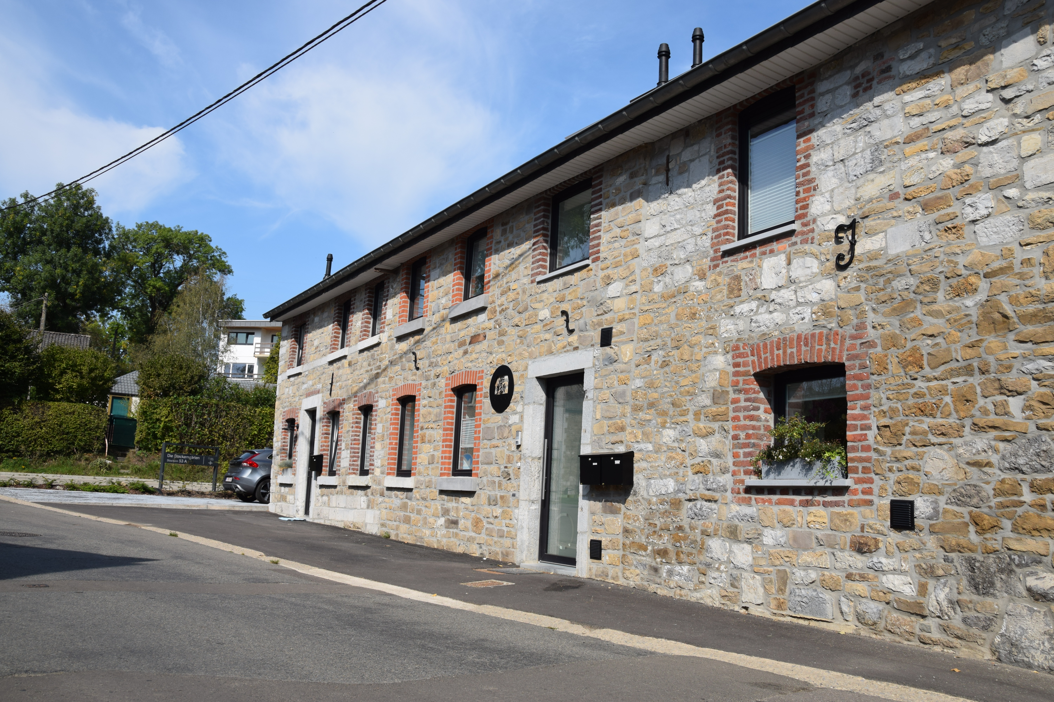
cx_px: 527
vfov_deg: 43.6
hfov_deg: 61.9
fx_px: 878
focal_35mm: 30
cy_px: 351
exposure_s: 1/400
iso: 200
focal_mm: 20
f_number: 10
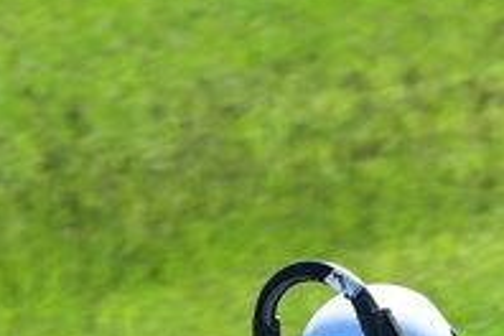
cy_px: 335
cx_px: 428
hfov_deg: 0.8
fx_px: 34003
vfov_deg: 0.6
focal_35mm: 2429
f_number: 9
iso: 500
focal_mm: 400
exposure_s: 1/640
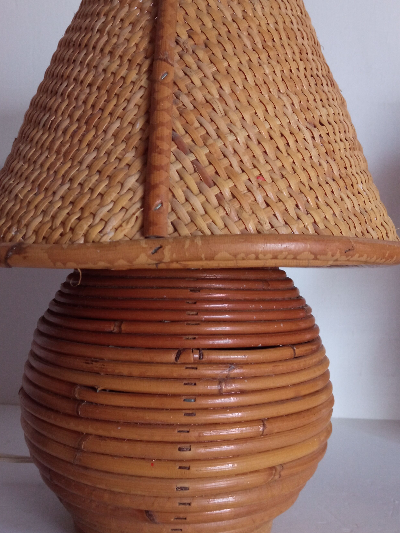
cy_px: 240
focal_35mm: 34
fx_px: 524
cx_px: 180
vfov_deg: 53.9
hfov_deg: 41.7
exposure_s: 1/20
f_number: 2.2
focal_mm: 3.79
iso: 1016
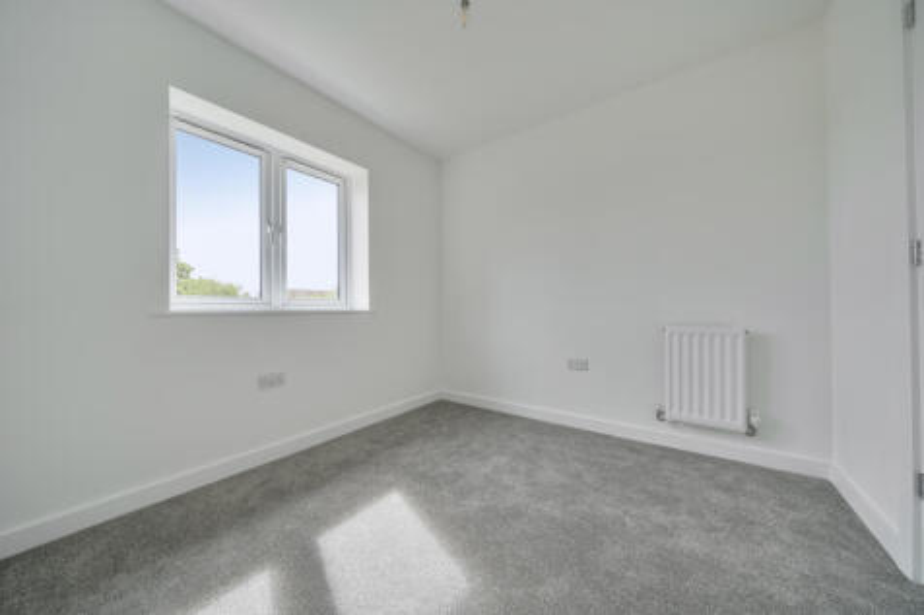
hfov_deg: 112.6
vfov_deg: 90.0
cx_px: 462
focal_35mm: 12
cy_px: 308
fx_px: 308
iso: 100
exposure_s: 1/25
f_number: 8
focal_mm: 12
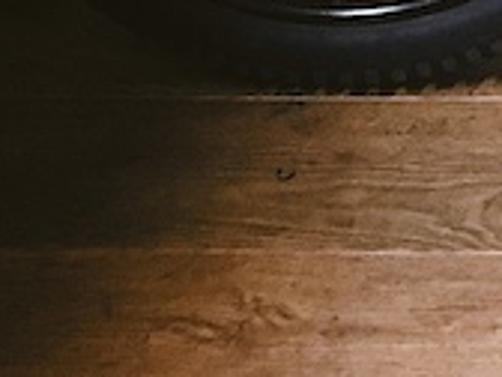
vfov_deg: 9.7
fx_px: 2001
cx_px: 986
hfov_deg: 12.6
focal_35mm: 138
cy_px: -479
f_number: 2.2
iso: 200
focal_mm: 4.15
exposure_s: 1/15
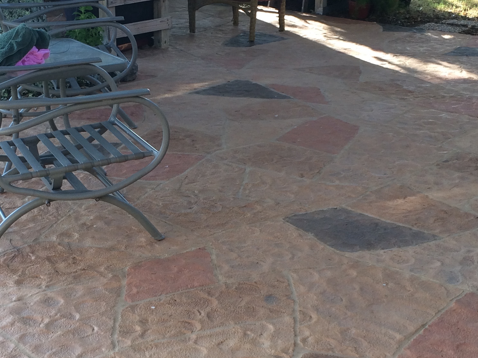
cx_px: 211
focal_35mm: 66
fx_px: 911
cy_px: 226
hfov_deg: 29.4
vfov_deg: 22.2
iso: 32
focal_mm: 4.12
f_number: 2.2
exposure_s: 1/132
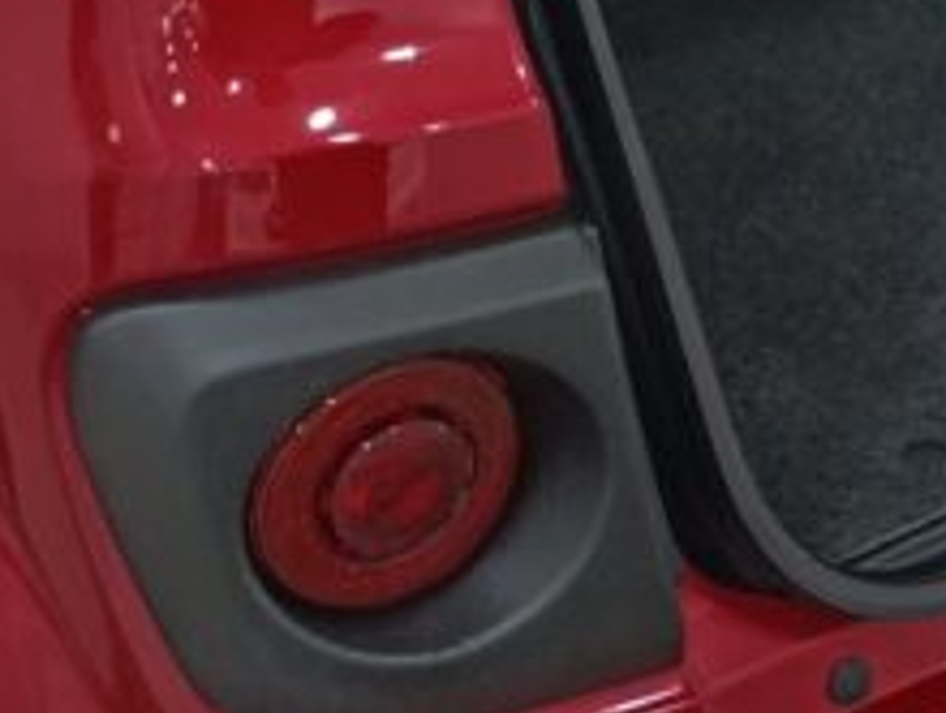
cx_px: 1677
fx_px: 2931
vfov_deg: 13.2
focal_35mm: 107
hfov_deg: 15.8
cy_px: -333
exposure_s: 1/100
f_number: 1.65
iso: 539
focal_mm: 6.11
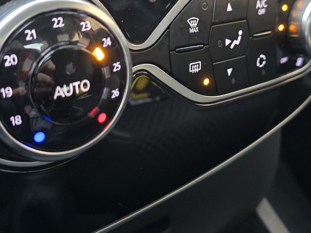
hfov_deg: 40.3
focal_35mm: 47
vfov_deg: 30.7
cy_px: 81
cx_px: 178
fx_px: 422
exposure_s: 1/17
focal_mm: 6.3
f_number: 1.7
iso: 2000
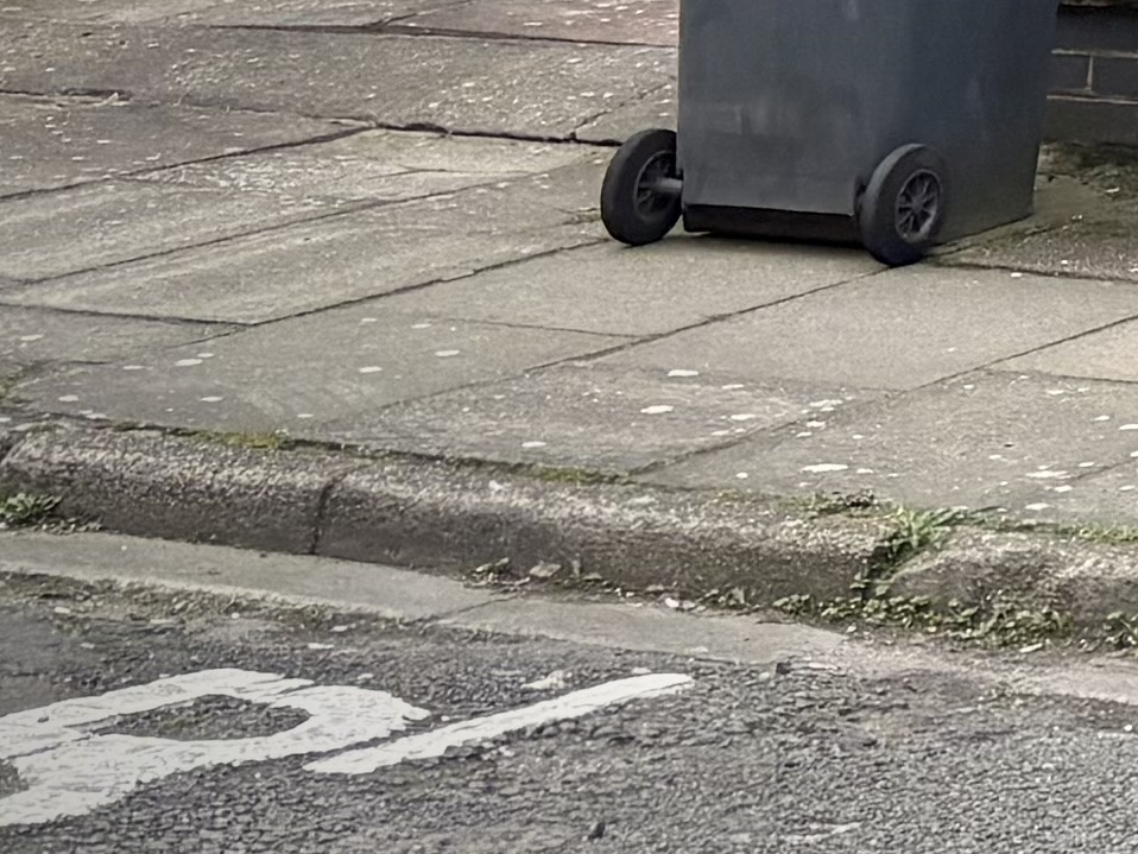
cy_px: -1413
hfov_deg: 10.4
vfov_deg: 8.5
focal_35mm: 155
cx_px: 3023
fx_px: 5097
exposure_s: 1/884
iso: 50
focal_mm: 5.96
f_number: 1.6
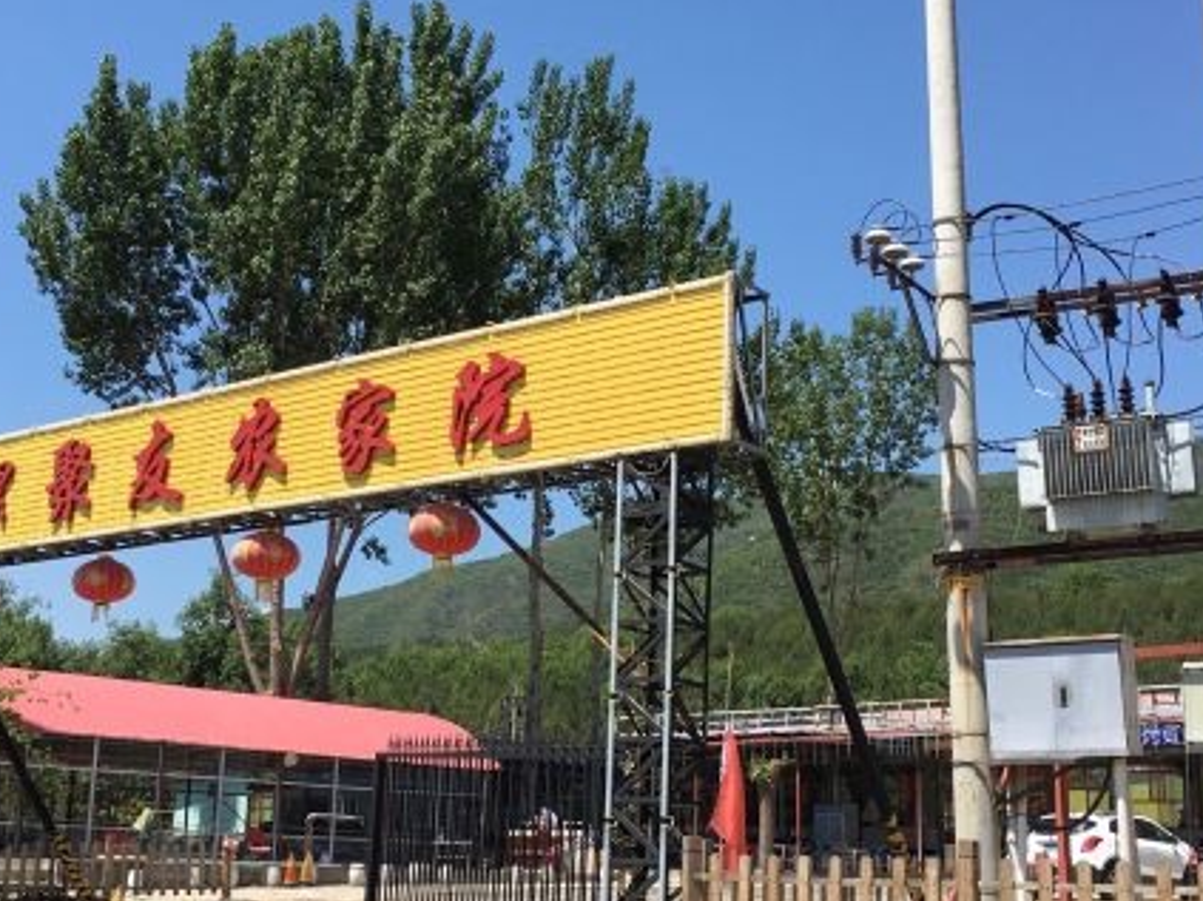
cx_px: 540
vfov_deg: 30.2
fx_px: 1668
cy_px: 490
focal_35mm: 48
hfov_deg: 39.6
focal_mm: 4.15
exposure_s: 1/1166
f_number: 2.2
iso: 25
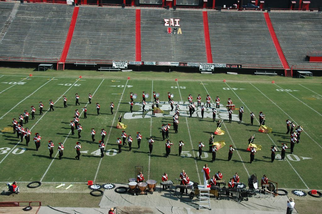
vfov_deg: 26.4
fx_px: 456
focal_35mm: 51
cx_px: 161
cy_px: 107
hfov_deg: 38.9
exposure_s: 1/320
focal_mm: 34
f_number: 9
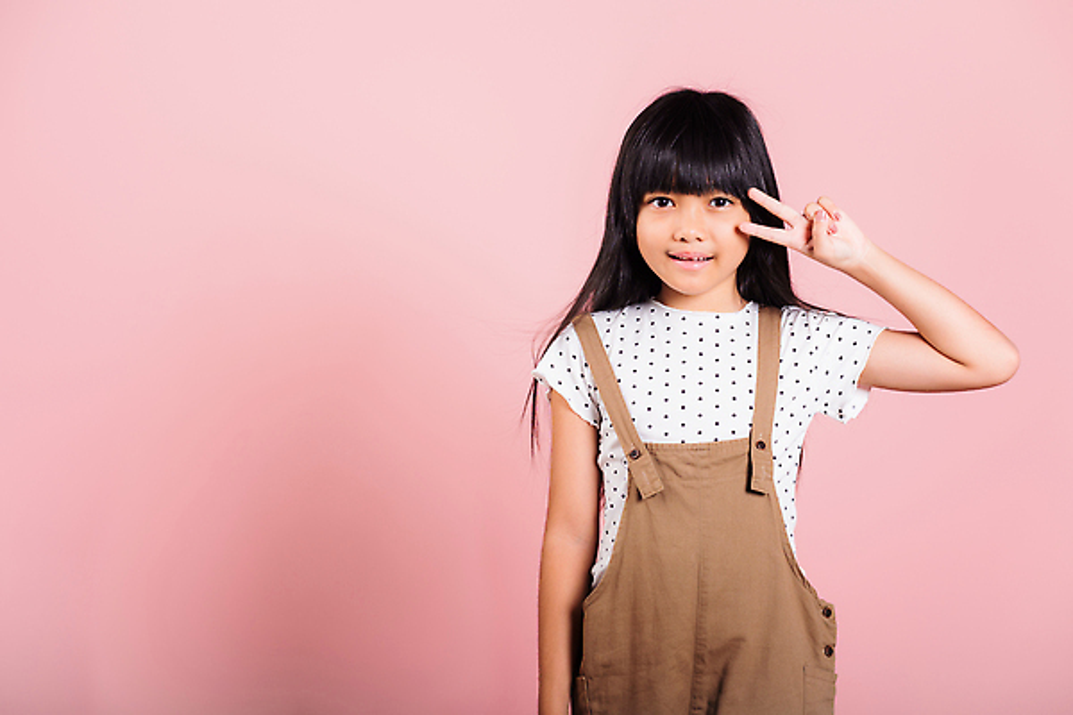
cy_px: 358
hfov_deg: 25.4
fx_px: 2384
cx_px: 536
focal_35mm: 80
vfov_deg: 17.1
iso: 100
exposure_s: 1/200
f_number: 5.6
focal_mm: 80
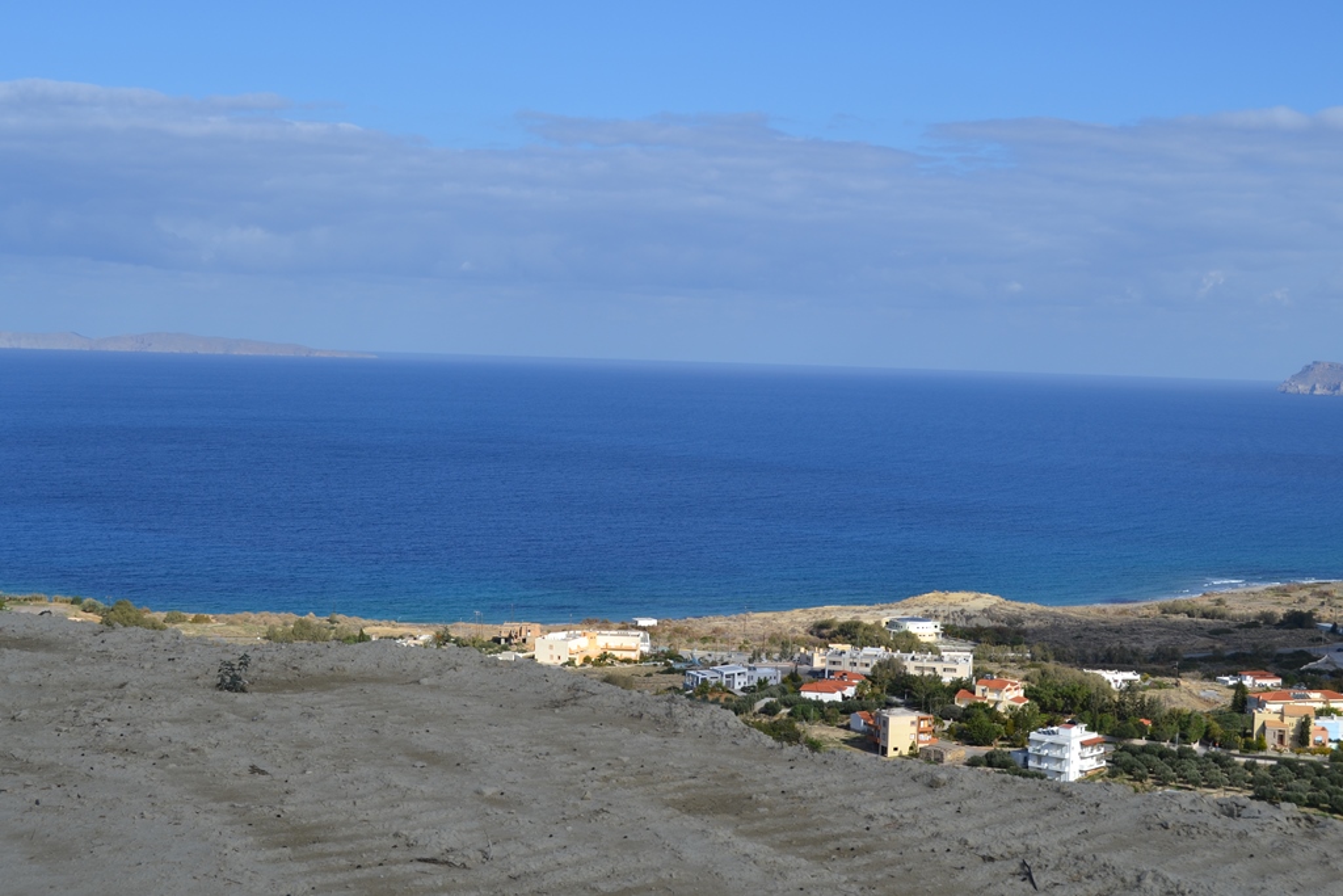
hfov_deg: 37.8
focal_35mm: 52
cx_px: 672
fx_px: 1959
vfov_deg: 25.8
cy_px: 448
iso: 100
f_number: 9
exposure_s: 1/320
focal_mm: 35
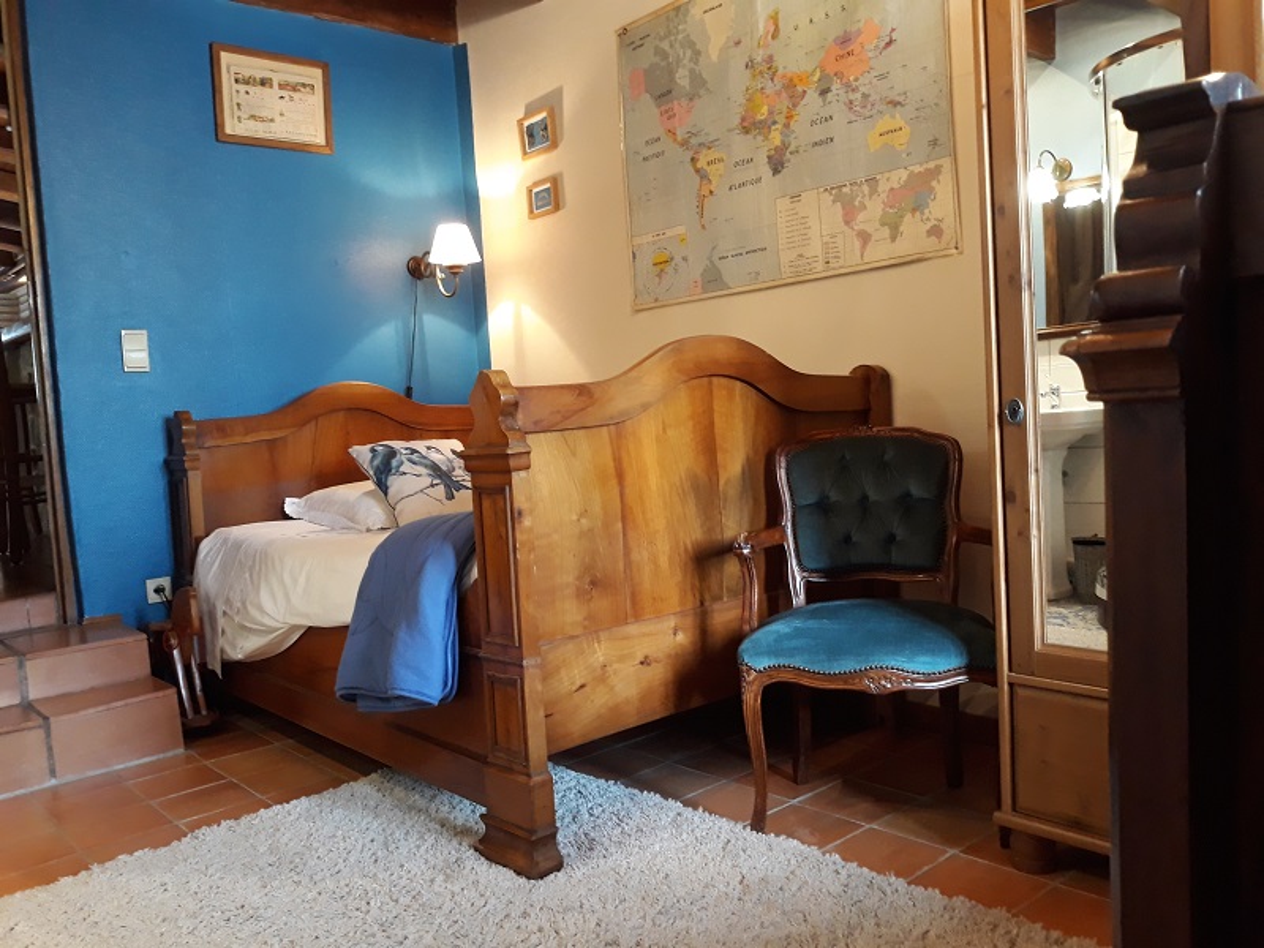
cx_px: 632
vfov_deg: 51.4
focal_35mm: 27
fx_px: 986
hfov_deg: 65.3
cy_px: 474
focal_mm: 3.71
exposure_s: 1/25
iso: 250
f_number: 1.7
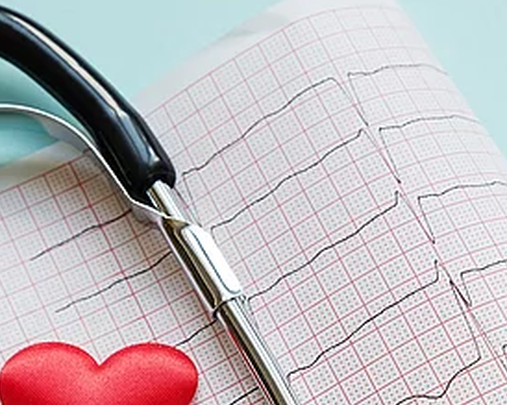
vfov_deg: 8.0
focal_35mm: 191
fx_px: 2865
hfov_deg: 10.1
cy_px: 546
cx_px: 394
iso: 100
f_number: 8
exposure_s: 1/15
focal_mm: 62
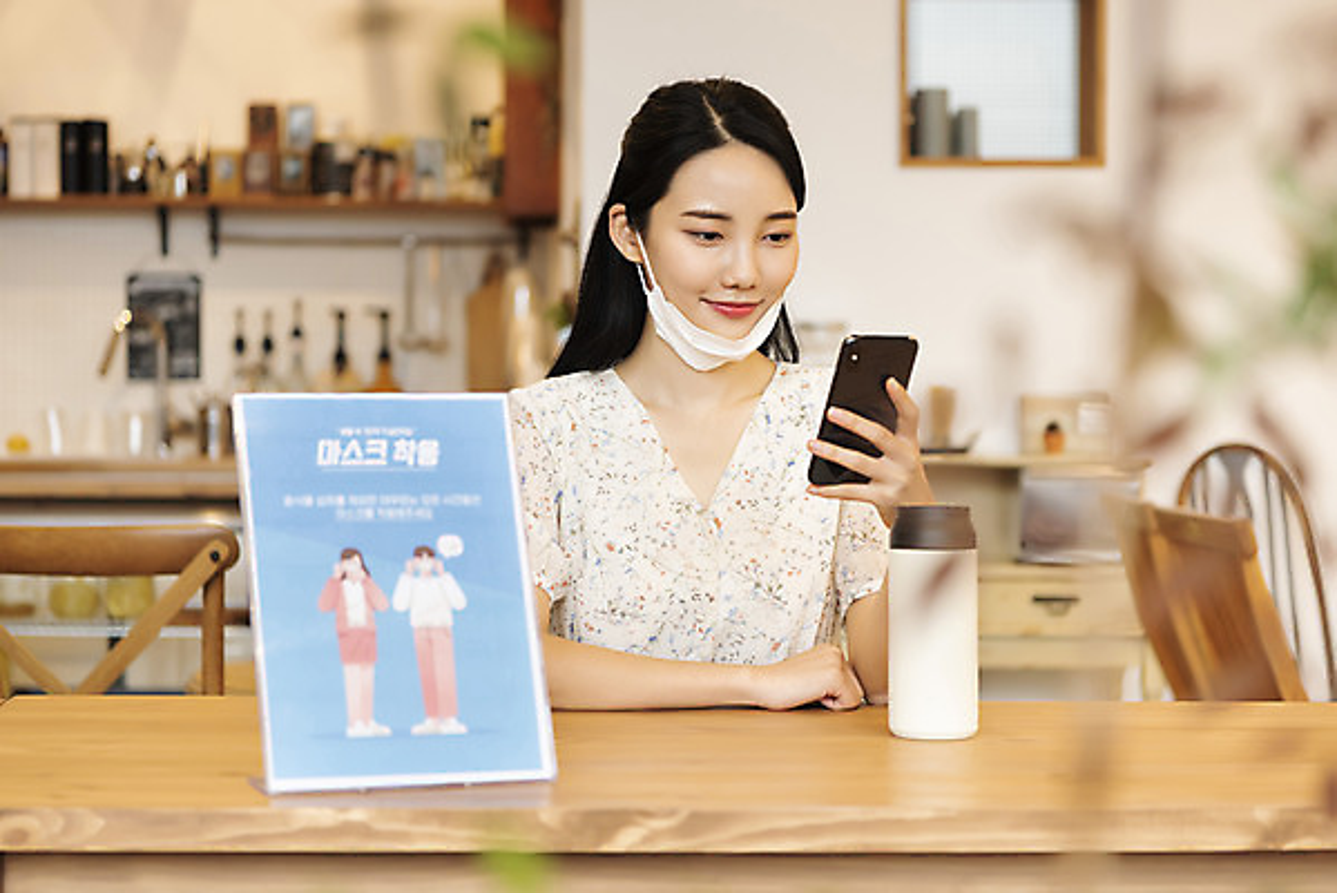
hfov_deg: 28.8
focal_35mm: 70
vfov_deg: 19.5
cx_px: 668
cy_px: 446
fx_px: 2601
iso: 500
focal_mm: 70
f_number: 2.8
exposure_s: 1/80
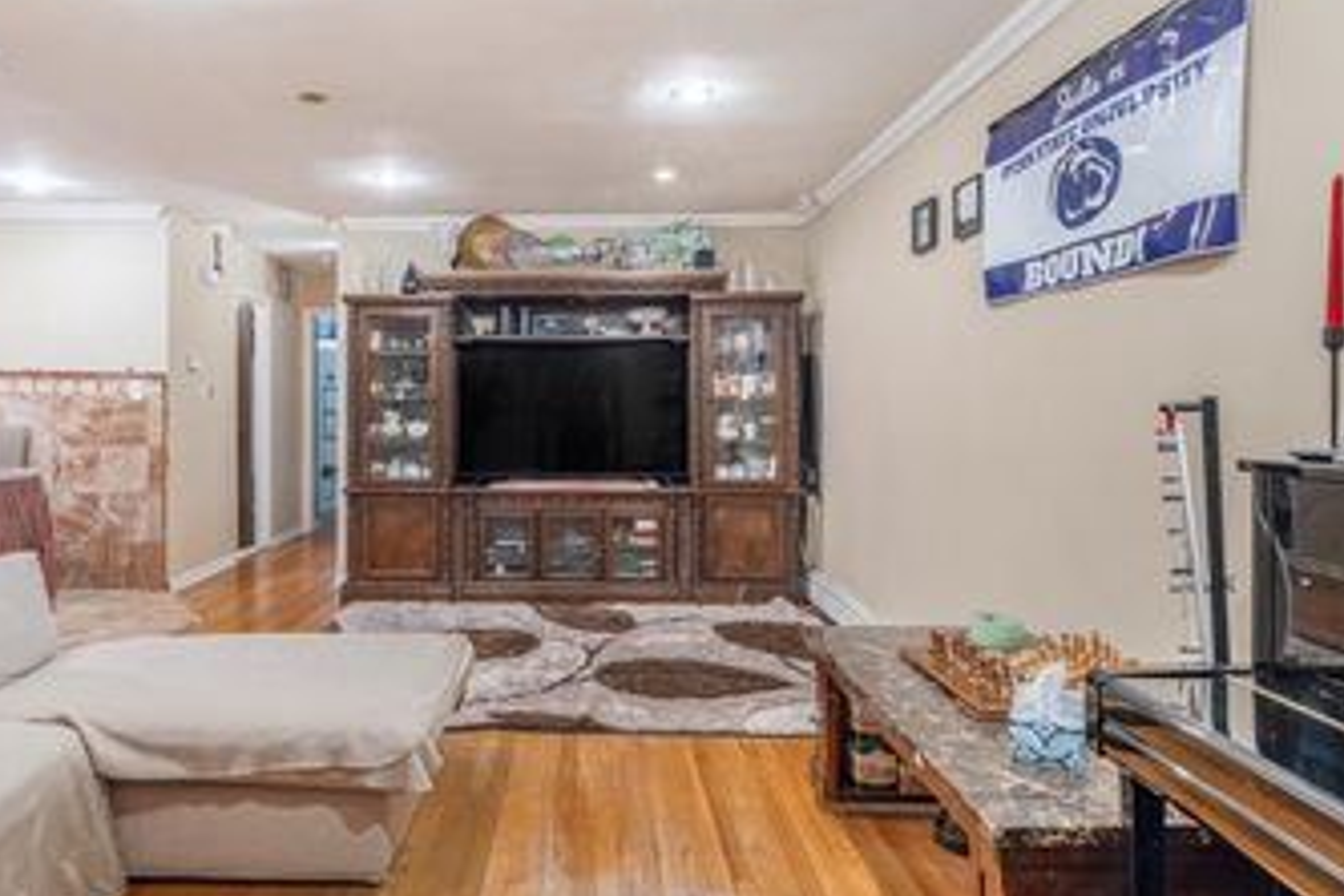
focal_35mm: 21
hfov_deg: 79.9
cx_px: 517
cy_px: 361
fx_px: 784
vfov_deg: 59.0
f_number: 10
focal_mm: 14
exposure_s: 1/3
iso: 2500
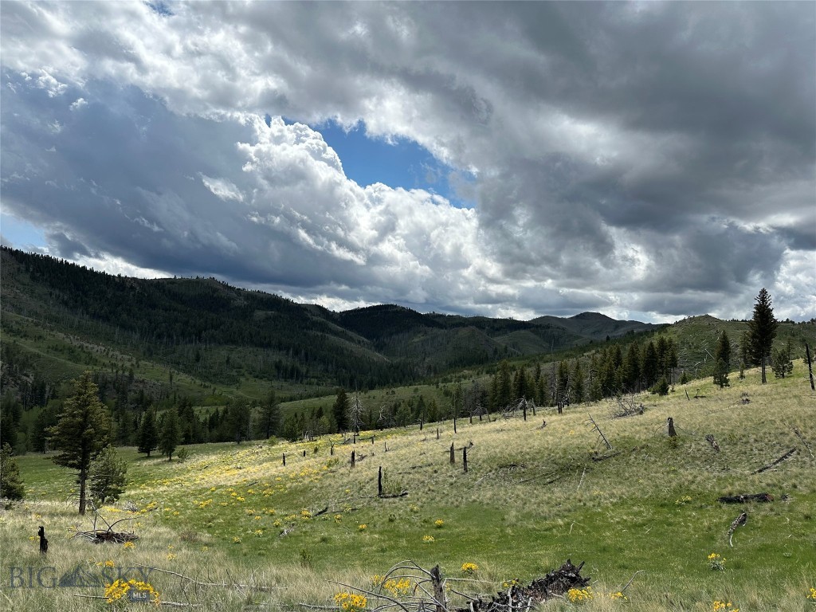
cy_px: 306
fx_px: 566
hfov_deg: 71.6
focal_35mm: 24
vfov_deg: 56.8
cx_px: 408
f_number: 1.78
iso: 80
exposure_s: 1/8197
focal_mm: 6.86
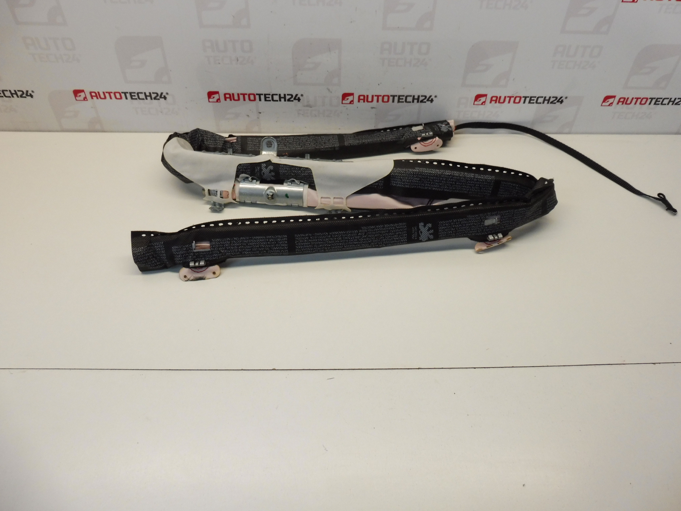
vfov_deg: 56.8
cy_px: 256
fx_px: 472
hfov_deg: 71.6
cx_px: 340
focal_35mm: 24
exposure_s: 1/100
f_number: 4
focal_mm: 4.3
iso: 200
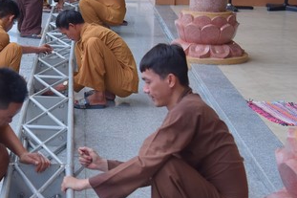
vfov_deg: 14.2
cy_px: 72
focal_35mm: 96
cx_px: 28
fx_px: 792
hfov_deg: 20.8
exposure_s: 1/125
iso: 500
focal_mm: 46
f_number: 4.5
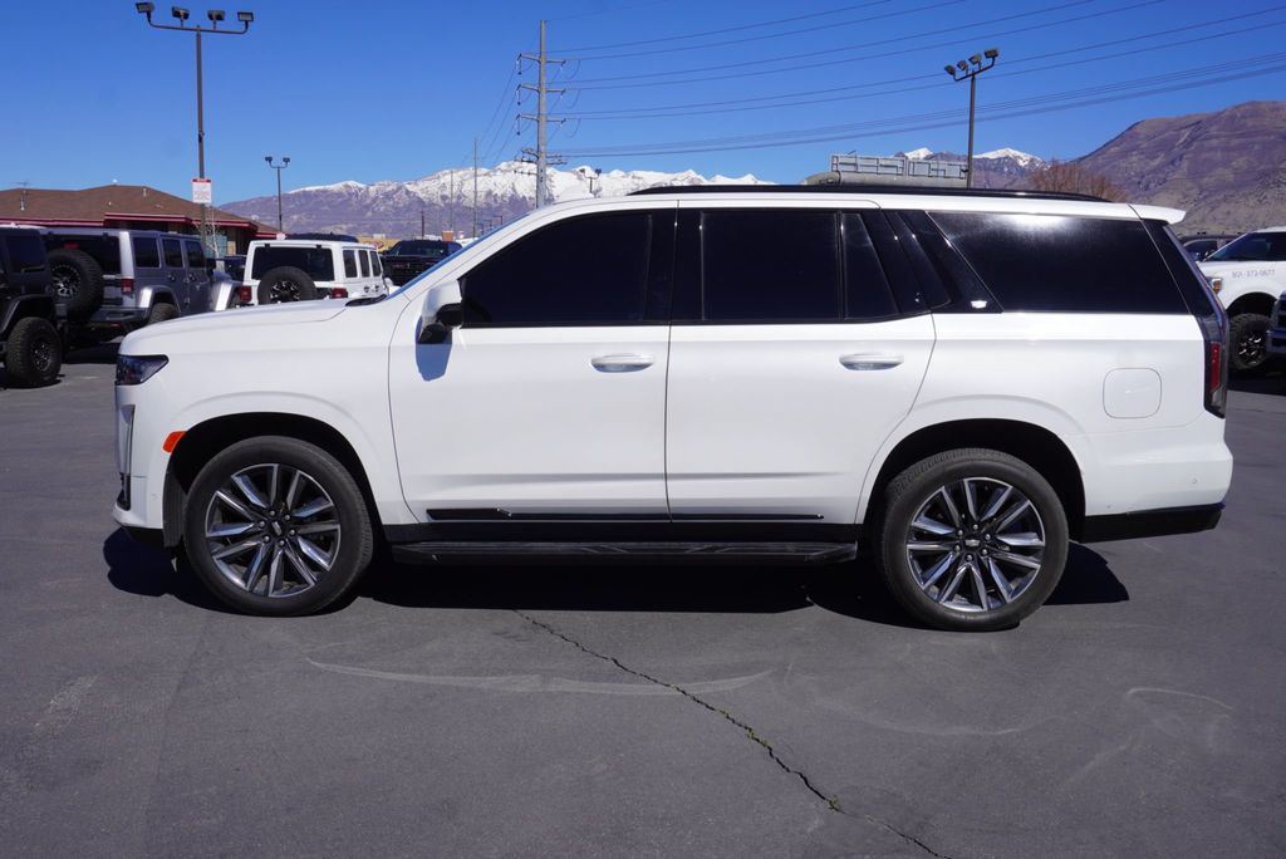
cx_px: 643
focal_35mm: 30
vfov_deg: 43.7
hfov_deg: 61.9
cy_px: 430
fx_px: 1072
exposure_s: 1/250
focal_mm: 20
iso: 100
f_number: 10
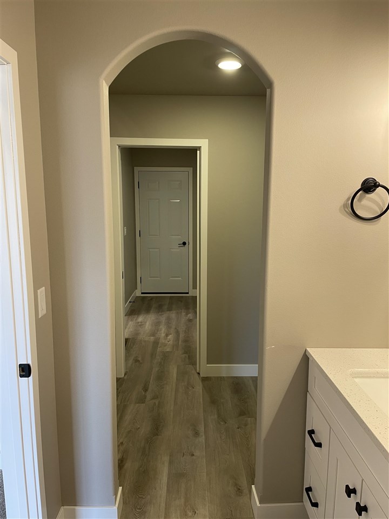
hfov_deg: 53.1
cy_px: 260
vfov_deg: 67.3
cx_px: 194
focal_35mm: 26
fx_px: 390
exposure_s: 1/60
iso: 80
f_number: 1.6
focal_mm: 4.2
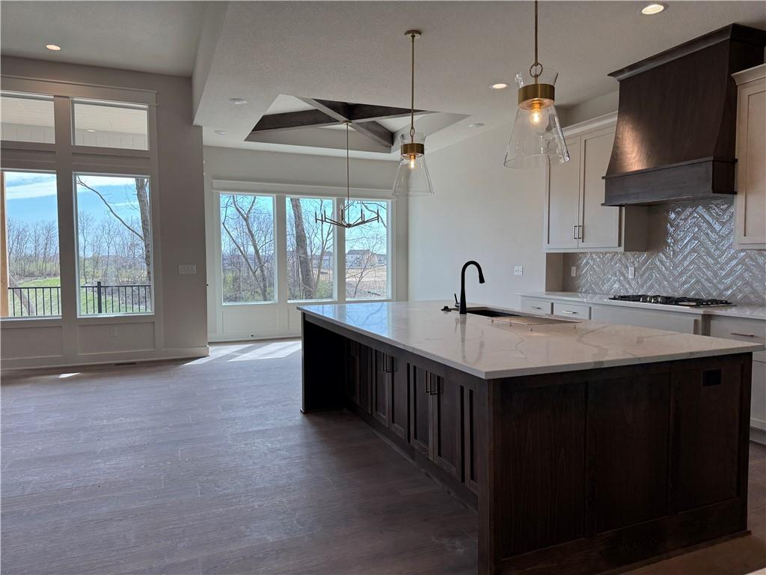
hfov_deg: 71.6
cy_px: 288
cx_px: 383
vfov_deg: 56.8
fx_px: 531
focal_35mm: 24
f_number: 1.78
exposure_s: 1/402
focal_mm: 6.76
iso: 80
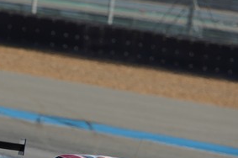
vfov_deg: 1.1
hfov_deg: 1.6
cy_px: 138
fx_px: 8413
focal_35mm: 1274
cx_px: -43
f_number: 7.1
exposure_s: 1/800
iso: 200
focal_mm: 500
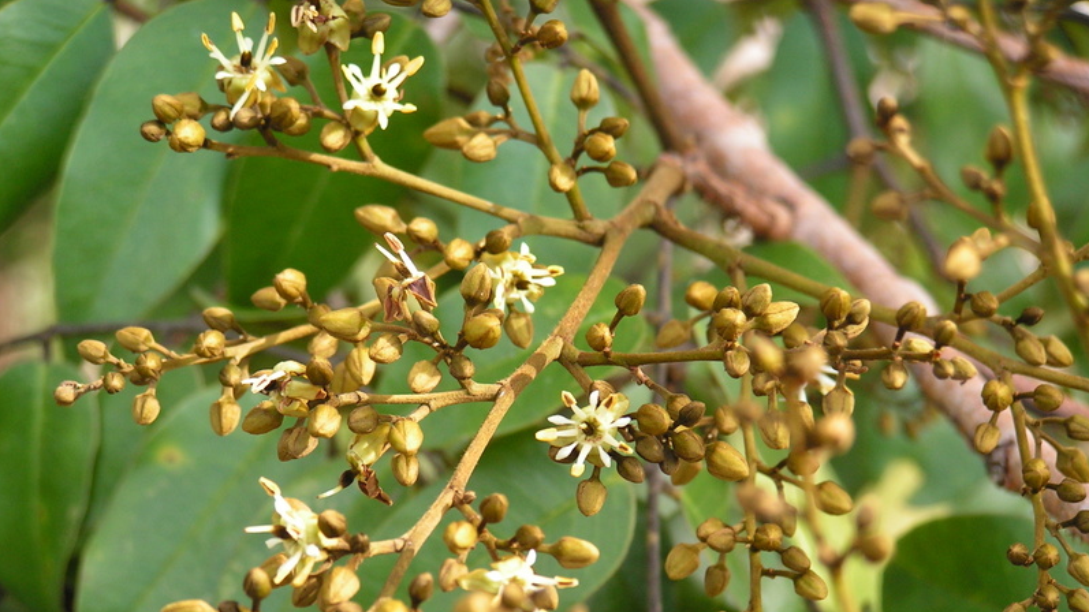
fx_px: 4706
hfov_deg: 13.2
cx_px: 545
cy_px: 403
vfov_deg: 7.4
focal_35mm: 163
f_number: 3.2
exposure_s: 1/160
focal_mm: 24.8
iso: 80
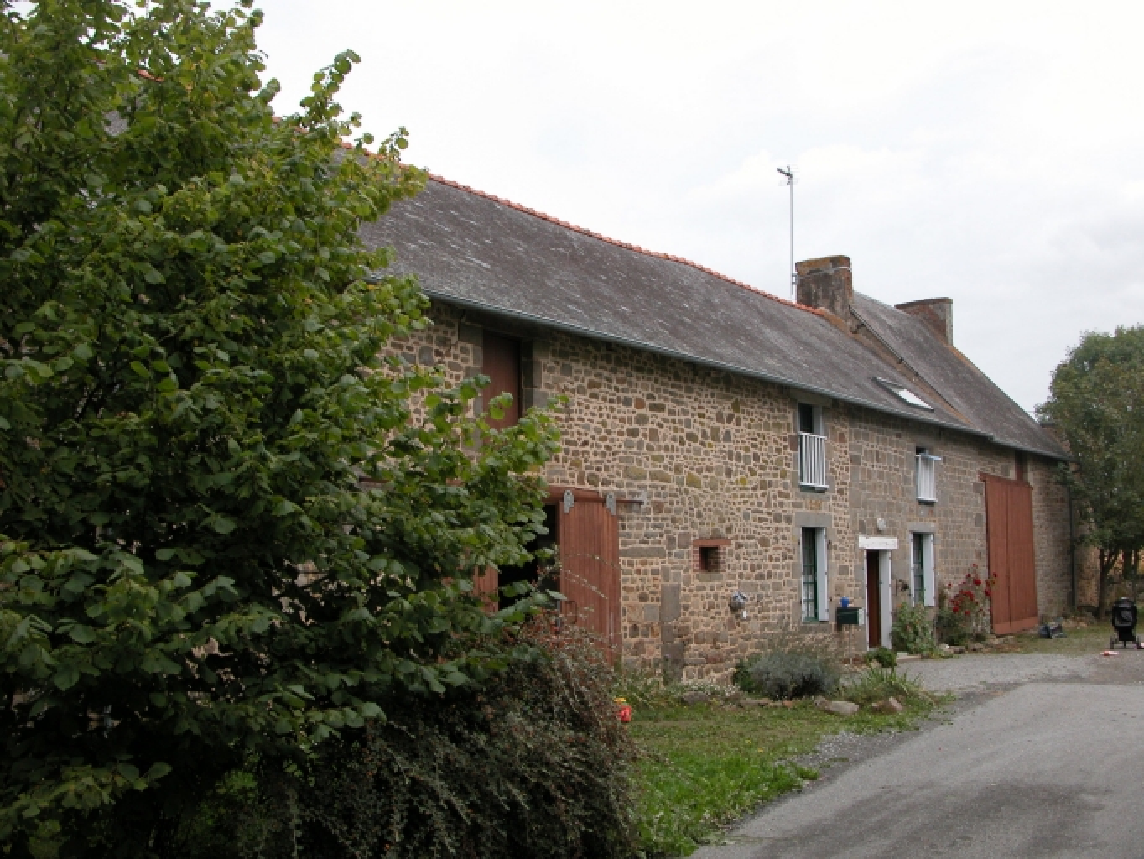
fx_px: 1289
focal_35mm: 39
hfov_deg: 47.8
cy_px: 430
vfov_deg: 36.8
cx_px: 572
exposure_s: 1/130
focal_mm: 10
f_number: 4.1
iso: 100
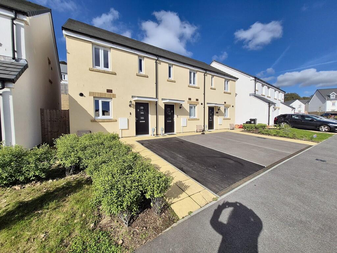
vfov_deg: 89.9
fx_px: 127
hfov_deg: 106.2
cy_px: 126
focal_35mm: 13
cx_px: 168
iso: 50
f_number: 2.2
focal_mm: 1.7
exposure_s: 1/3400
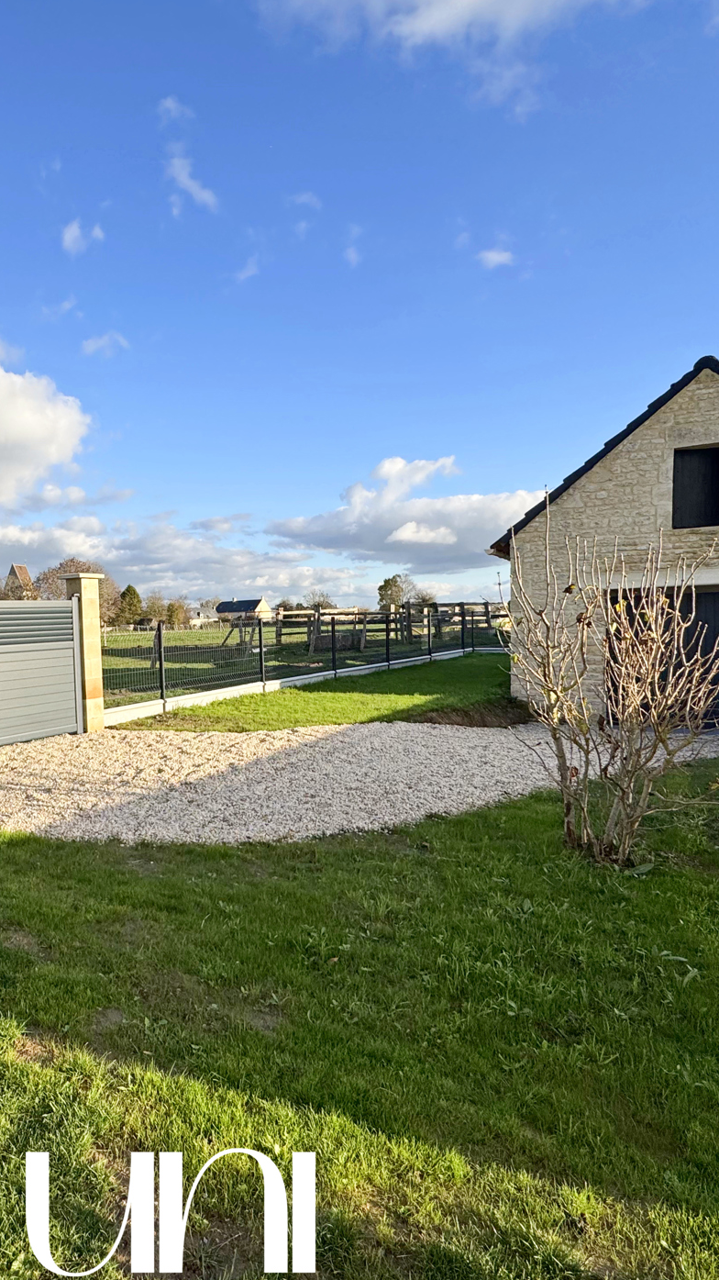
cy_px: 657
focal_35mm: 21
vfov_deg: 83.8
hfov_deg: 51.1
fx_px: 712
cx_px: 171
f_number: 2.2
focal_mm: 2.22
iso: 50
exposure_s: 1/1346
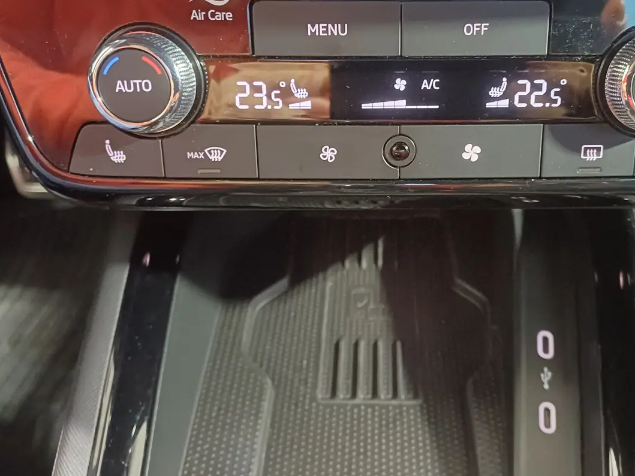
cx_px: 381
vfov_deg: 41.7
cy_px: 209
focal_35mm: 34
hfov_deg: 53.6
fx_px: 624
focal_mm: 4.65
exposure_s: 1/11.1
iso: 1600
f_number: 1.8
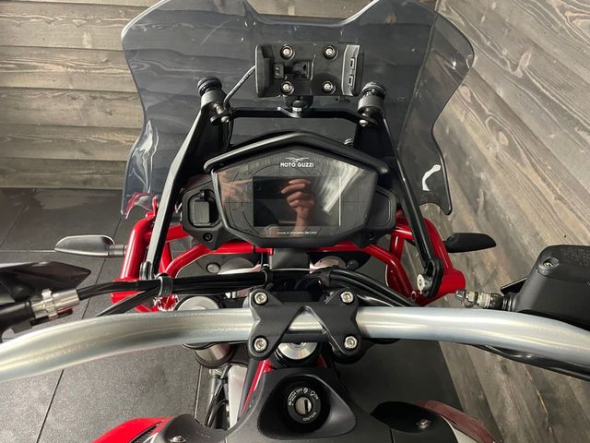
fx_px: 443
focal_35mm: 26
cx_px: 295
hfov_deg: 67.3
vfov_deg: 53.1
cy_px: 222
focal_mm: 4.2
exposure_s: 1/33
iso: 500
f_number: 1.6
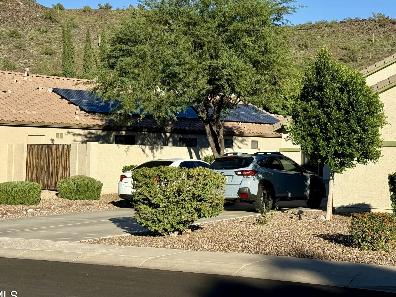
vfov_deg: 20.9
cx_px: 234
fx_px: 801
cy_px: 99
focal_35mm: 70
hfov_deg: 27.7
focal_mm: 6.76
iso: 64
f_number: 1.78
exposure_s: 1/5208
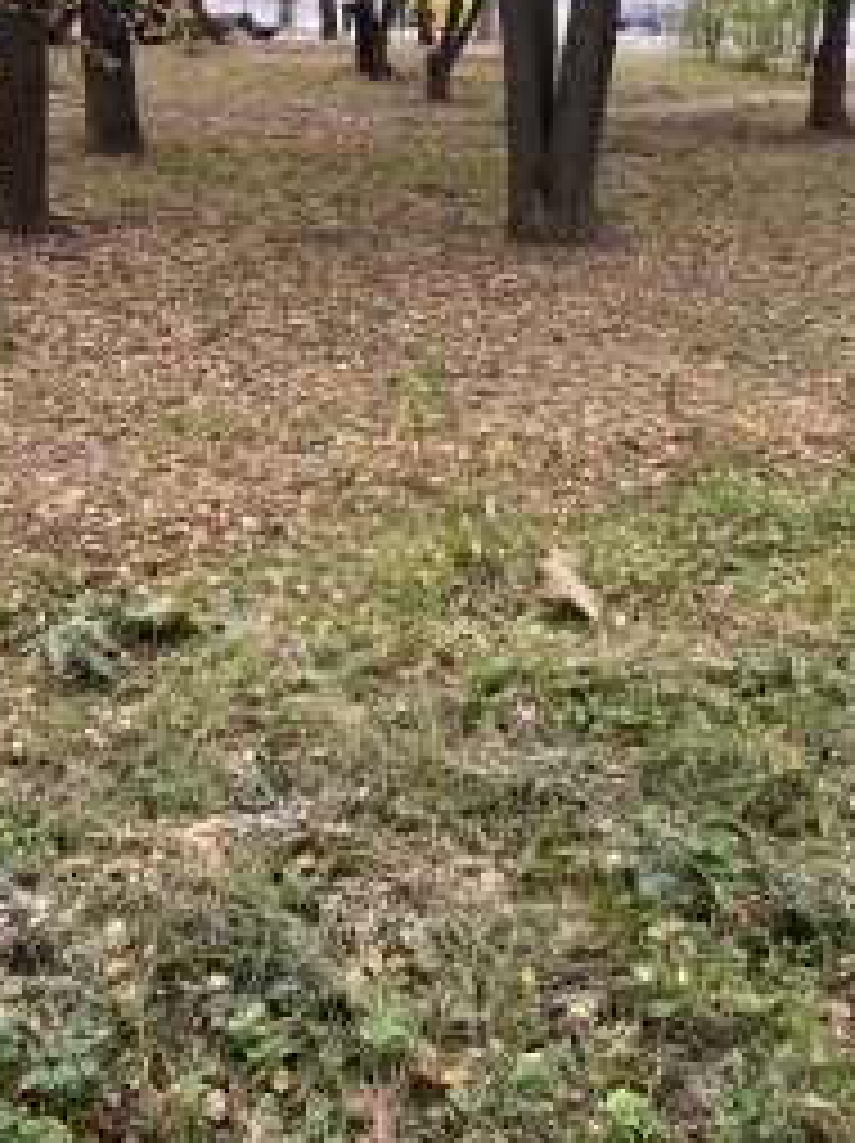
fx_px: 1583
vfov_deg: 38.0
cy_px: 198
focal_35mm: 48
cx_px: 443
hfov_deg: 30.2
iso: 40
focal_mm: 4.25
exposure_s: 1/121
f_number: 1.8
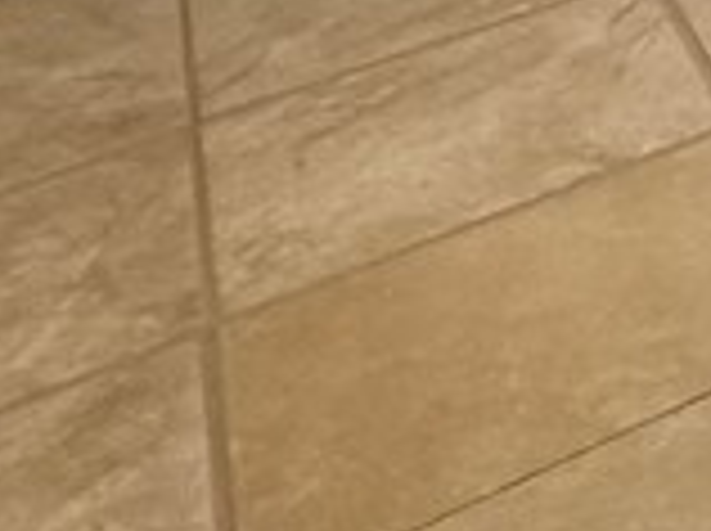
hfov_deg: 12.7
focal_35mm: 91
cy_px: -1026
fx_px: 1866
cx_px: 1940
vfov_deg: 11.0
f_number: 2.2
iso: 200
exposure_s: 1/60
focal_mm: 2.22
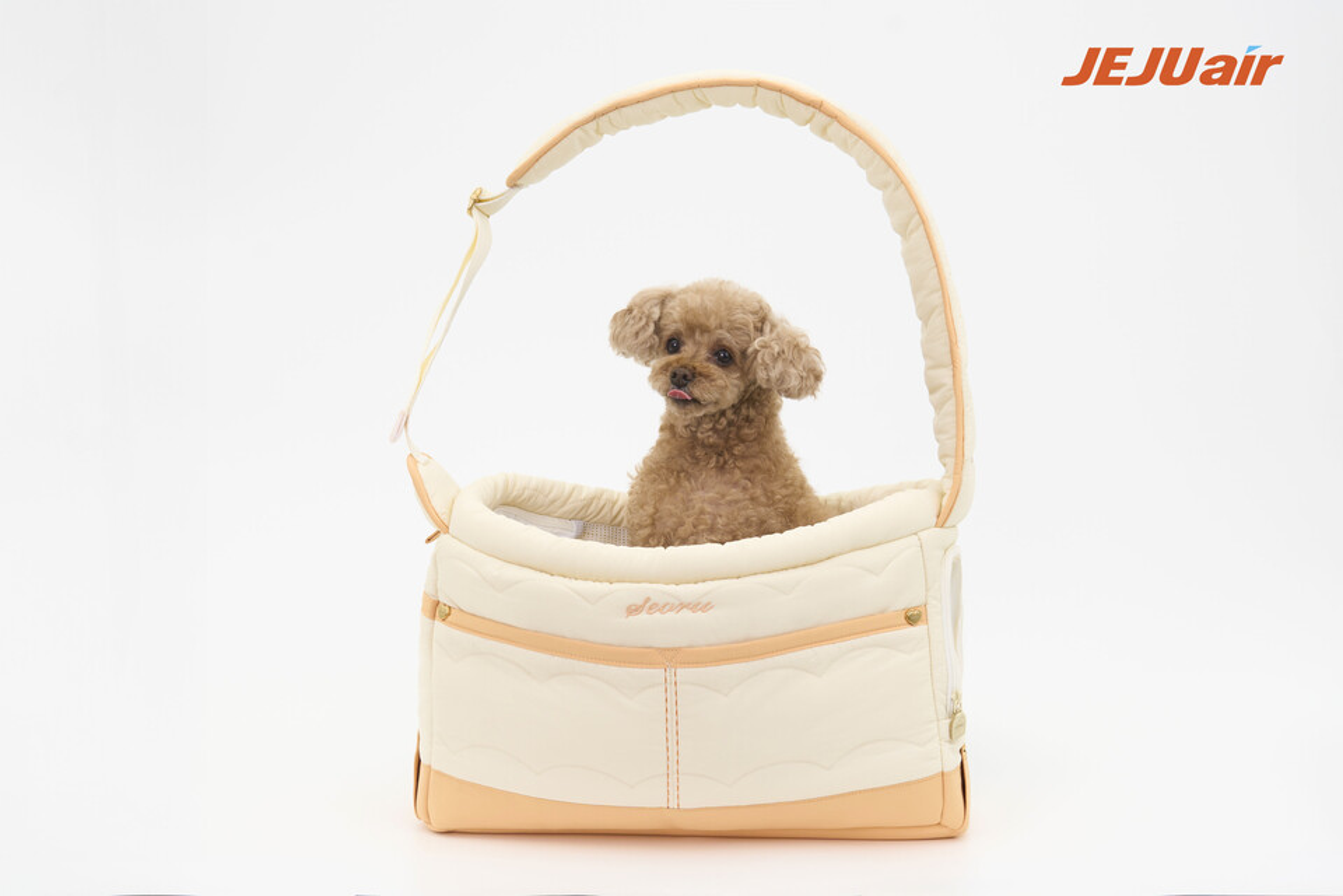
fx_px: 2798
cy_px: 448
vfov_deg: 18.2
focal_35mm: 75
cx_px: 672
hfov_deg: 27.0
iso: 160
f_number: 9
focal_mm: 50
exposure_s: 1/80
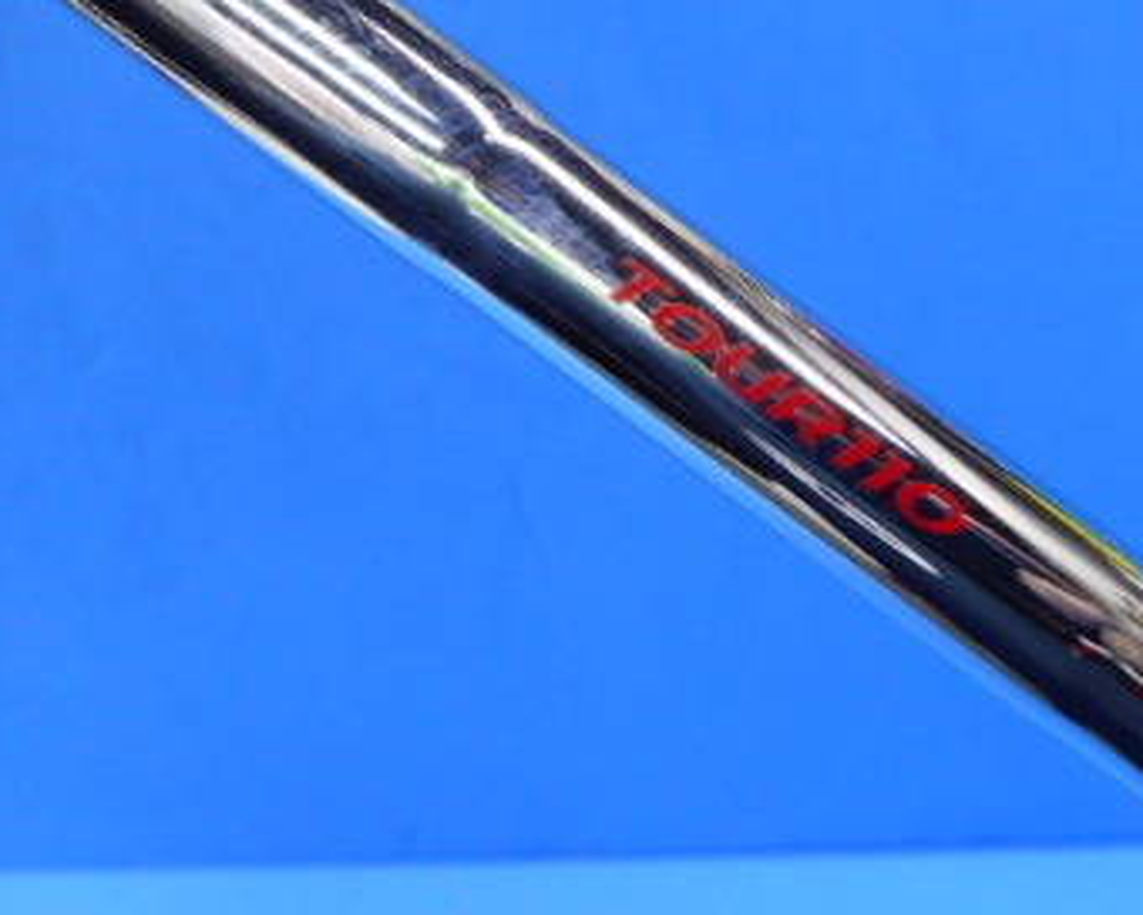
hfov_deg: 38.4
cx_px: 955
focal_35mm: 46
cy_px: 511
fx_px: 1556
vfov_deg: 32.7
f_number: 3.7
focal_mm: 4.5
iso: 140
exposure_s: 1/30
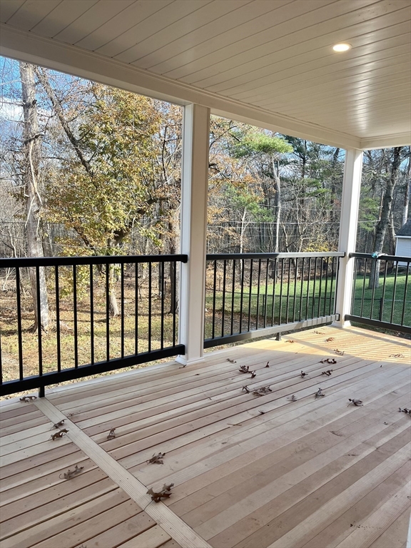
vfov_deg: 67.3
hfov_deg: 53.1
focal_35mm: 26
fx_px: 412
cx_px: 206
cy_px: 274
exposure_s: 1/315
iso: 50
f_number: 1.6
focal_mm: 5.1
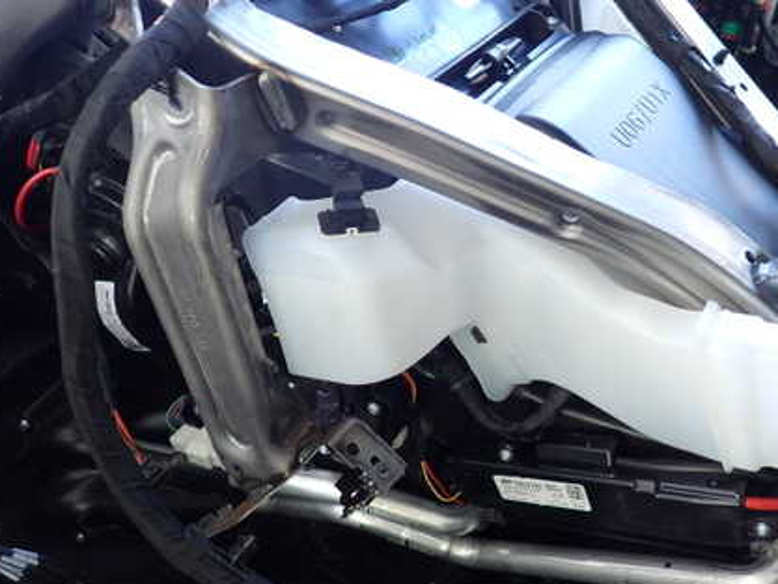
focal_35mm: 36
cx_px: 532
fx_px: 809
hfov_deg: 50.2
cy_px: 256
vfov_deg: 39.6
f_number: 2
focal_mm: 4.5
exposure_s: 1/125
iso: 160
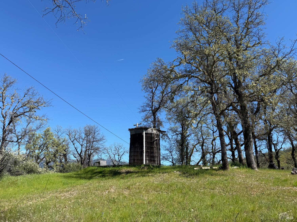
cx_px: 148
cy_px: 111
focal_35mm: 24
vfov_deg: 56.8
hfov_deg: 71.6
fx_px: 206
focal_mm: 6.76
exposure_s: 1/3021
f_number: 1.78
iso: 80
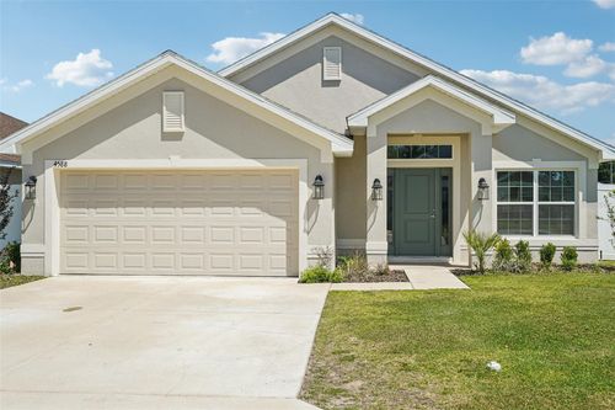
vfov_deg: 42.3
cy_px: 205
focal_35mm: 31
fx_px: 529
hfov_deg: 60.3
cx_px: 308
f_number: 8
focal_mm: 31
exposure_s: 1/250
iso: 50
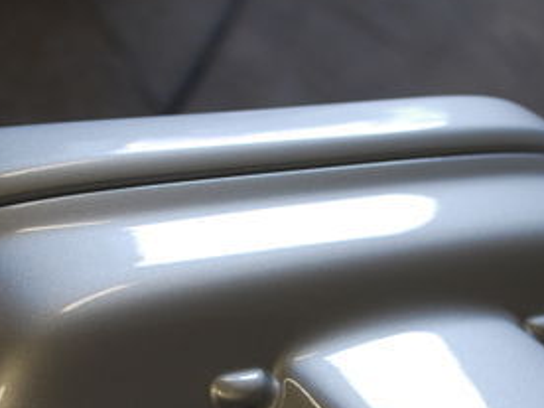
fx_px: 1367
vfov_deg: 16.9
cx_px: 221
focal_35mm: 87
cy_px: 315
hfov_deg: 22.5
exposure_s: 1/80
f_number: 4.2
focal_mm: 26
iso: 200
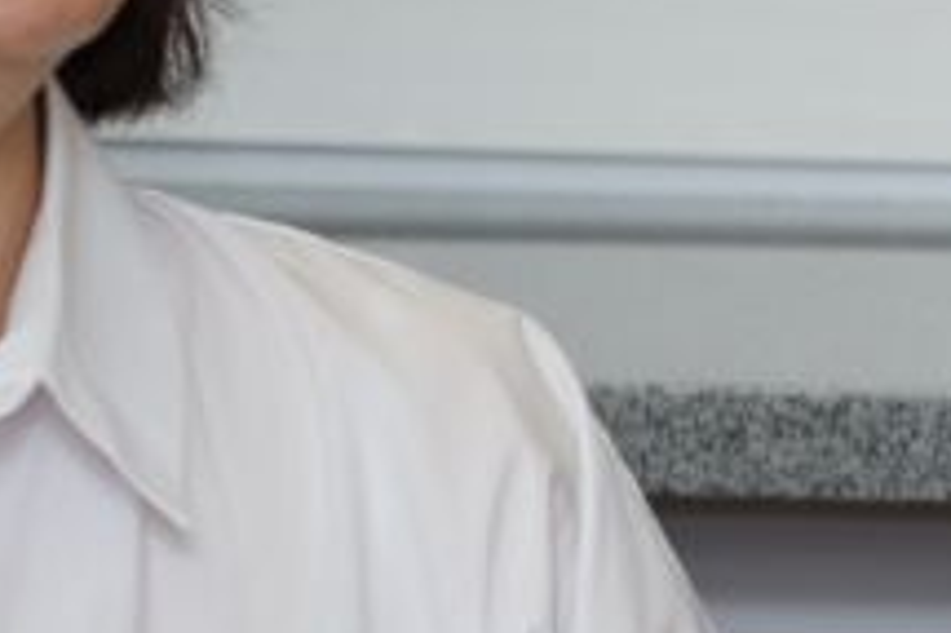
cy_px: 197
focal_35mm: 636
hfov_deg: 3.2
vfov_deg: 2.2
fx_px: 16788
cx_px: 2619
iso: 200
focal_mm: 105
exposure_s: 1/100
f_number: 4
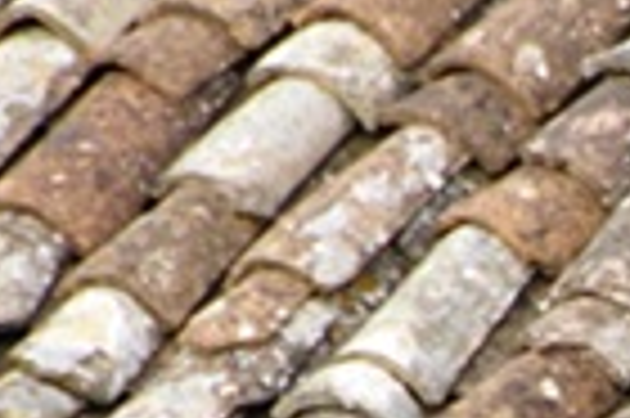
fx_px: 33735
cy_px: 575
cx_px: 1202
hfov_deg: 1.1
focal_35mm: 1930
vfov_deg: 0.7
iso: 200
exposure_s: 1/125
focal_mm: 200
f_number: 5.6
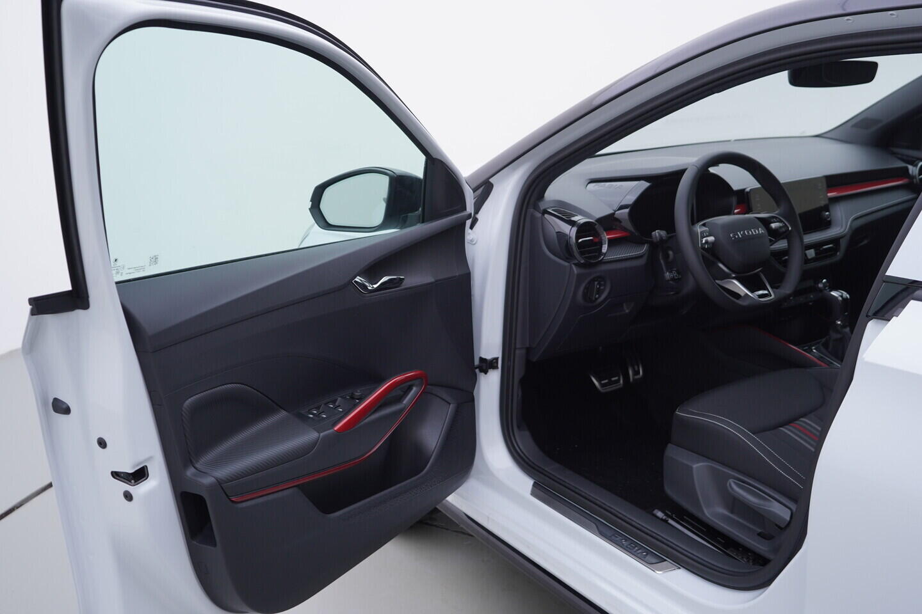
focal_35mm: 36
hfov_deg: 53.1
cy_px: 307
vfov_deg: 36.9
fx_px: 922
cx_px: 461
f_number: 3.5
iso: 125
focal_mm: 24
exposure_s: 1/60
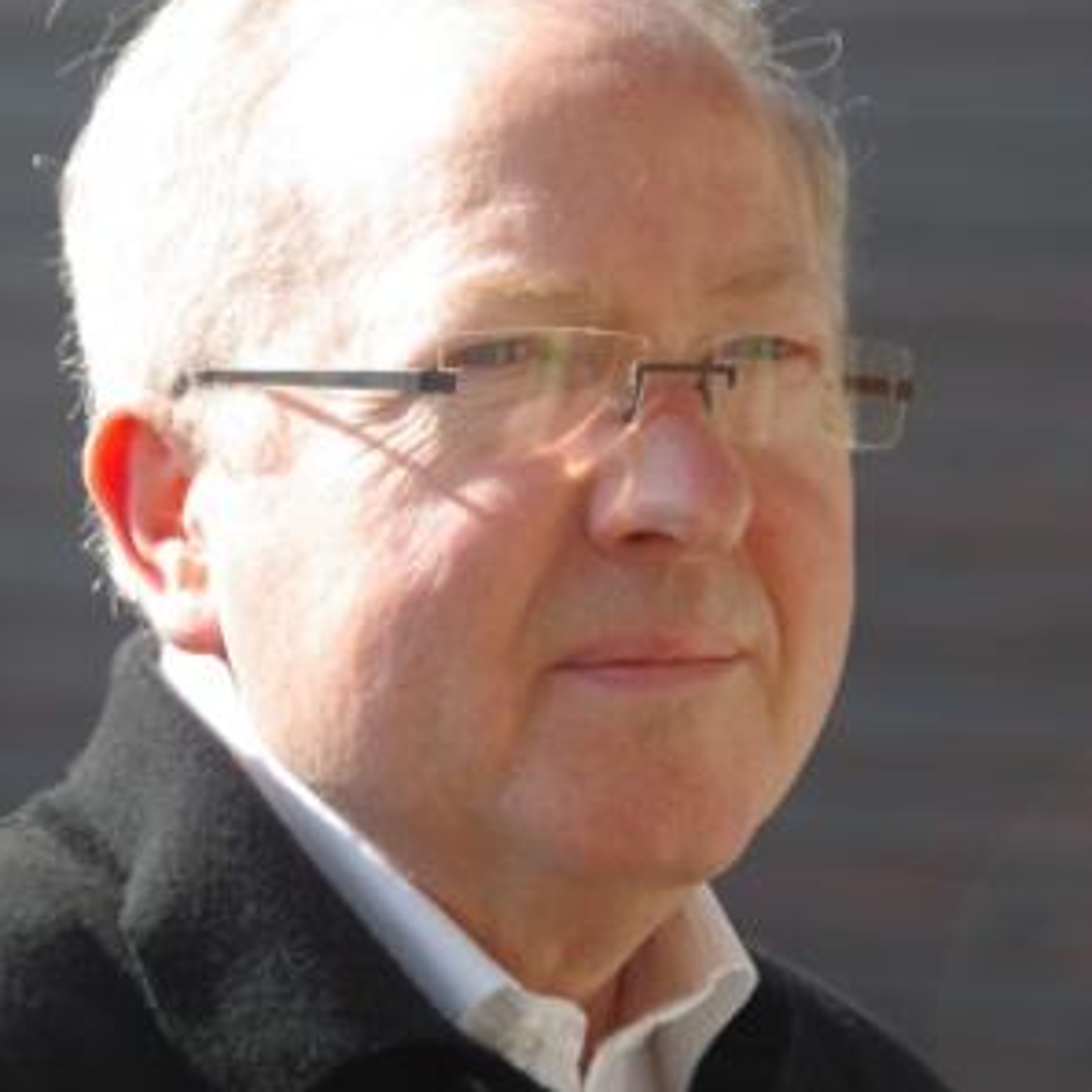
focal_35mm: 182
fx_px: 6496
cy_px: 419
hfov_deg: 9.6
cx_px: 548
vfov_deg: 9.6
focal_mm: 95
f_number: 5.6
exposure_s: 1/125
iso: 200
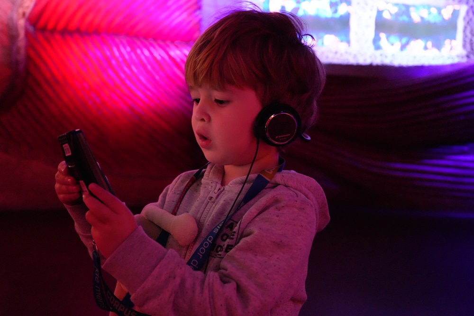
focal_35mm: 33
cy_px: 158
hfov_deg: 57.2
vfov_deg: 39.9
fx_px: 434
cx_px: 237
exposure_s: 1/30
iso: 12800
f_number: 4
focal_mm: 33
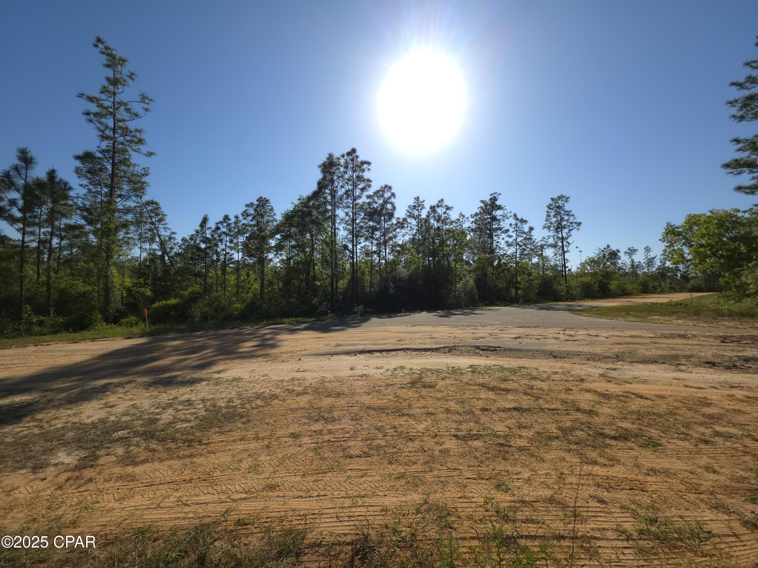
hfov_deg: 106.2
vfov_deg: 89.9
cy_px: 284
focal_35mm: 13
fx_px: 285
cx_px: 379
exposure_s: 1/990
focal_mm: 2.2
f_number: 1.9
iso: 20
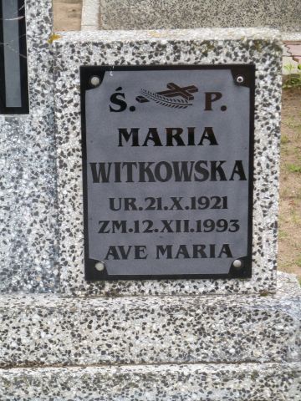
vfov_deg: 15.4
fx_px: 1484
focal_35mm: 128
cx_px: 150
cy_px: 200
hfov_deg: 11.6
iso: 160
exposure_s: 1/100
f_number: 4.4
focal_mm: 21
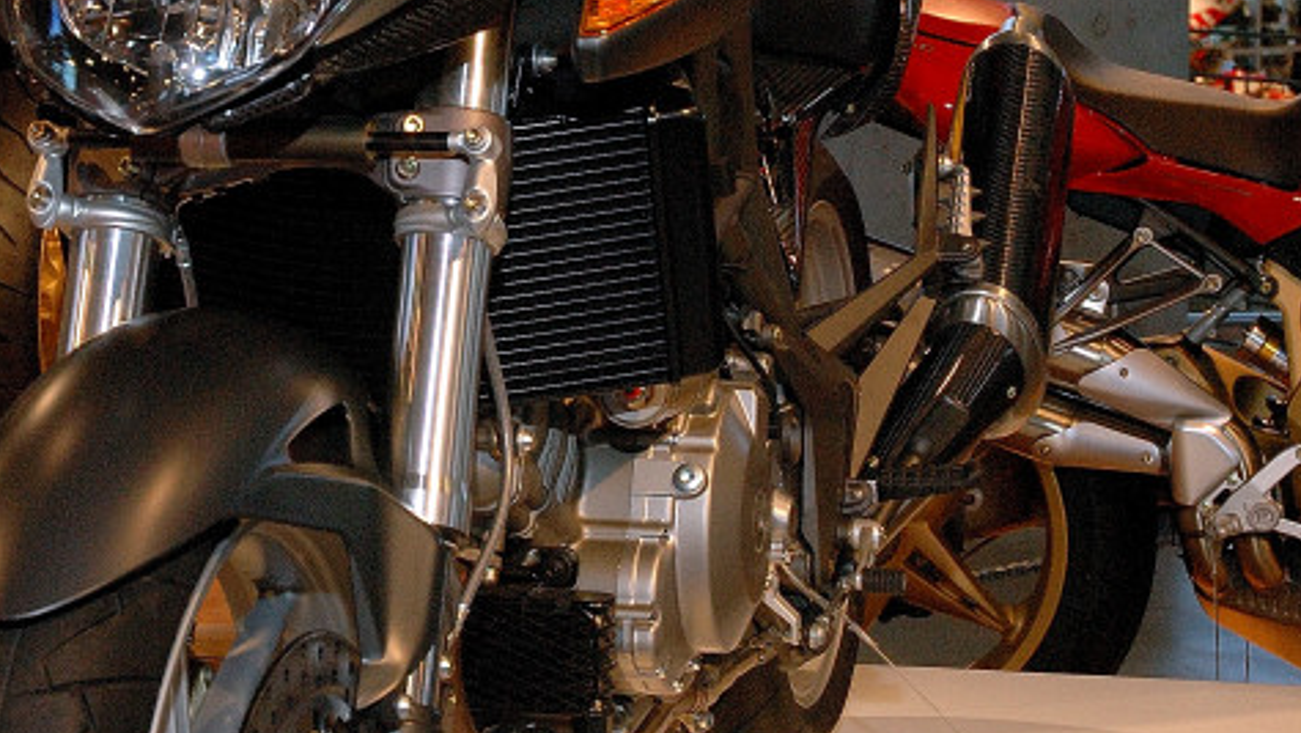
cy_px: 264
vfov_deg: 11.5
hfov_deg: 20.2
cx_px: 394
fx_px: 3628
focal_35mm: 105
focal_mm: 31
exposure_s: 1/60
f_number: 5.6
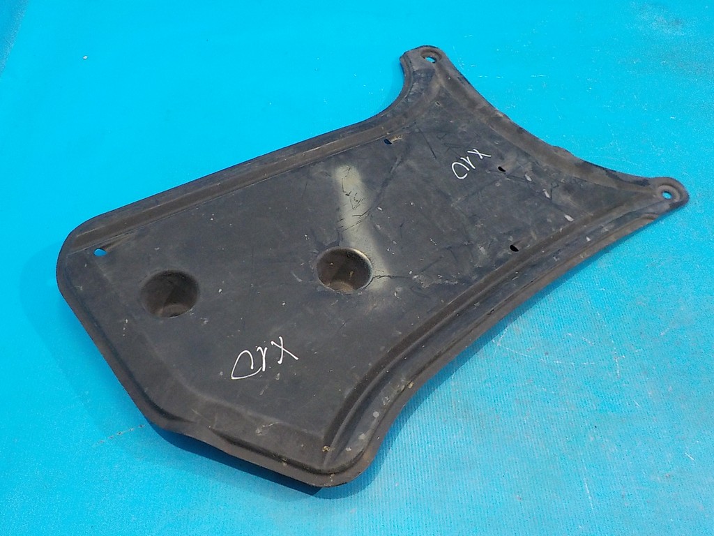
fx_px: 619
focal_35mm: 30
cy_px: 268
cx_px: 357
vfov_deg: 46.8
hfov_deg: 60.0
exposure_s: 1/30
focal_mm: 4.1
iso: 360
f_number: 3.3
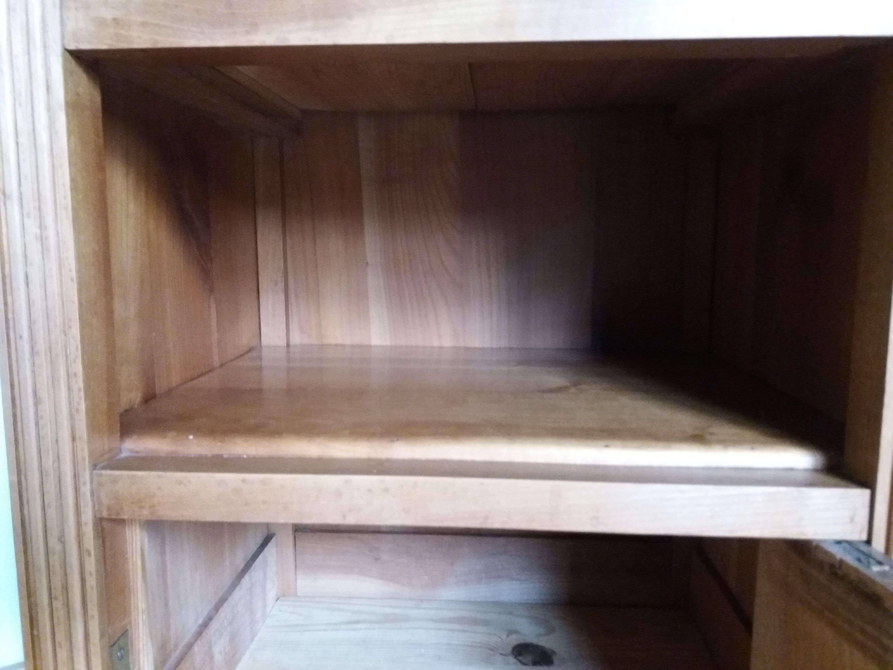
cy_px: 335
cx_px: 446
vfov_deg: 49.7
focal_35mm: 28
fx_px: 722
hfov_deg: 63.4
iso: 500
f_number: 1.9
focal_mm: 3.7
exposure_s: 1/17
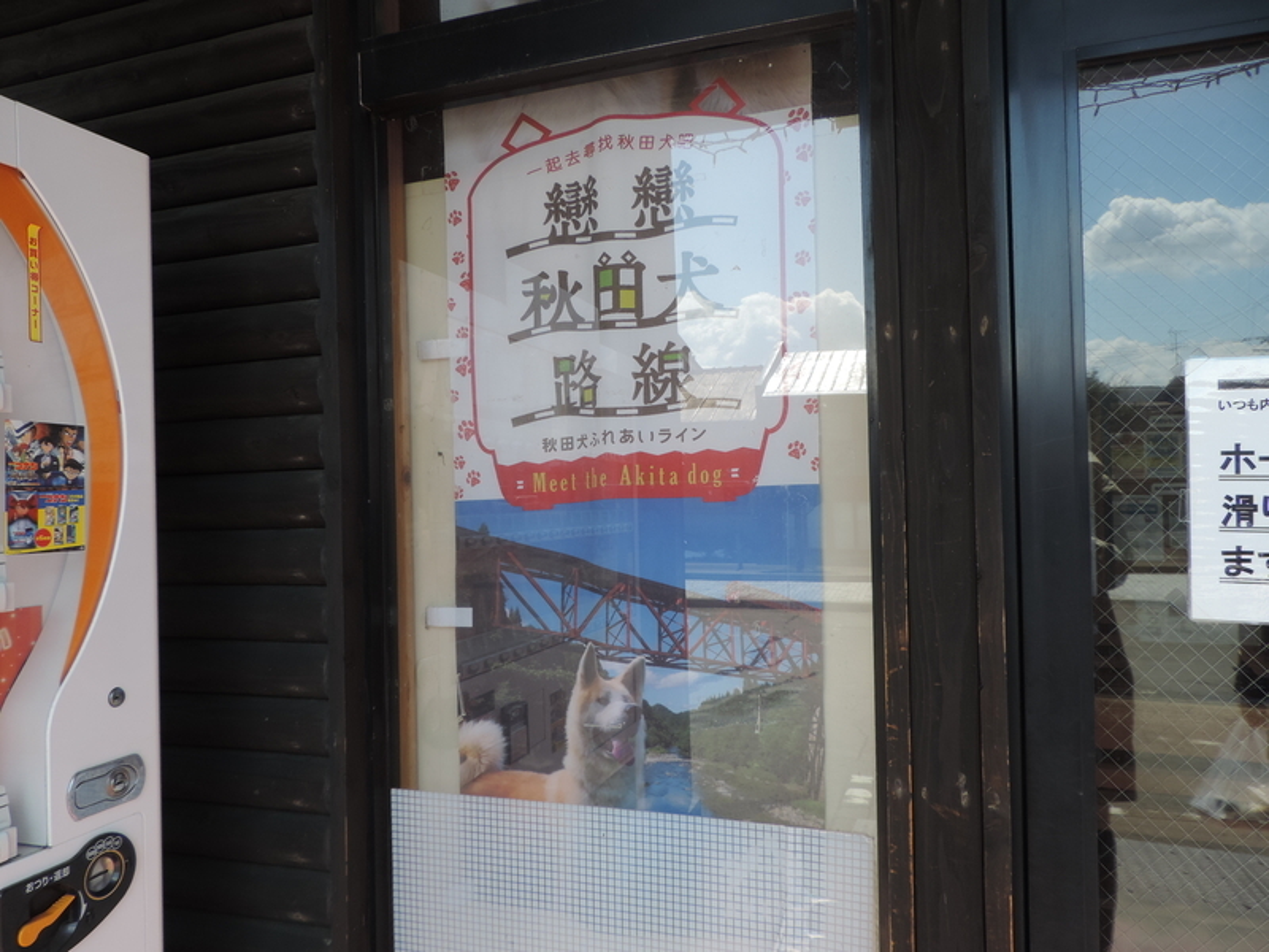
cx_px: 634
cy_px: 476
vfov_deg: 56.8
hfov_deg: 71.6
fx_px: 880
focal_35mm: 24
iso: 80
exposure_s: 1/320
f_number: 3
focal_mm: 4.3
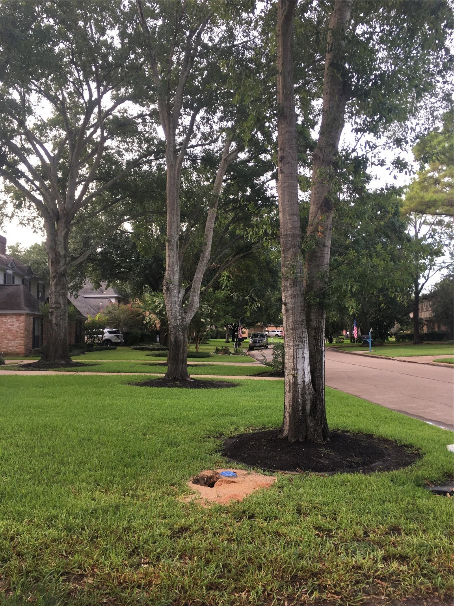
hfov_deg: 48.2
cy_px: 303
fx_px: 507
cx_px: 227
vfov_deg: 61.7
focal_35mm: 29
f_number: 2.2
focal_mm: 4.15
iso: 32
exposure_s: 1/60
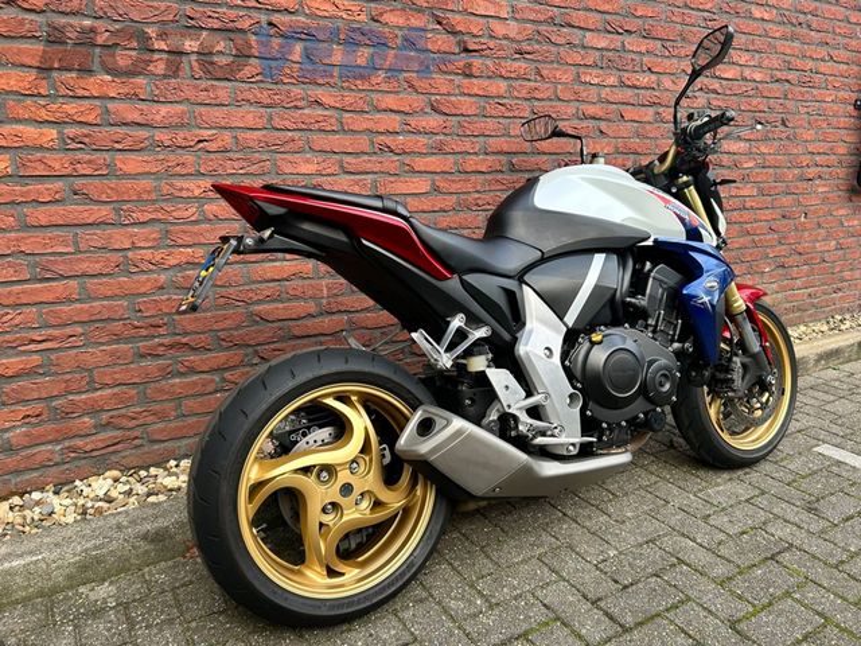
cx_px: 430
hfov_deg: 67.3
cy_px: 323
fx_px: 647
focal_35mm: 26
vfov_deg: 53.1
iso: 50
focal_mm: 5.7
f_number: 1.5
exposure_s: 1/150
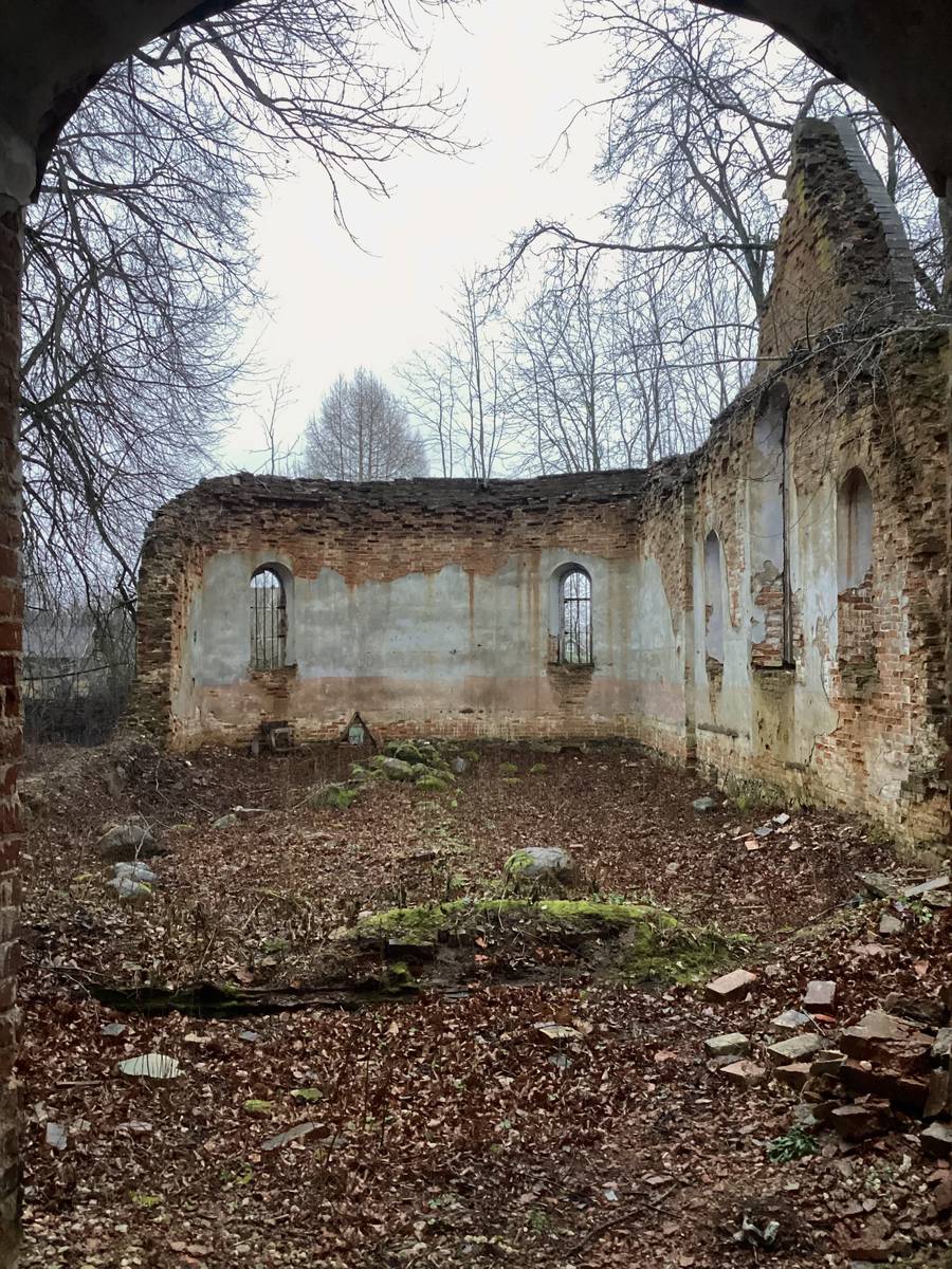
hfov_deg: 45.4
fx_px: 1137
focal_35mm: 31
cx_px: 476
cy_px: 634
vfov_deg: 58.4
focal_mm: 3.3
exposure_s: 1/30
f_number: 2.4
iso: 500
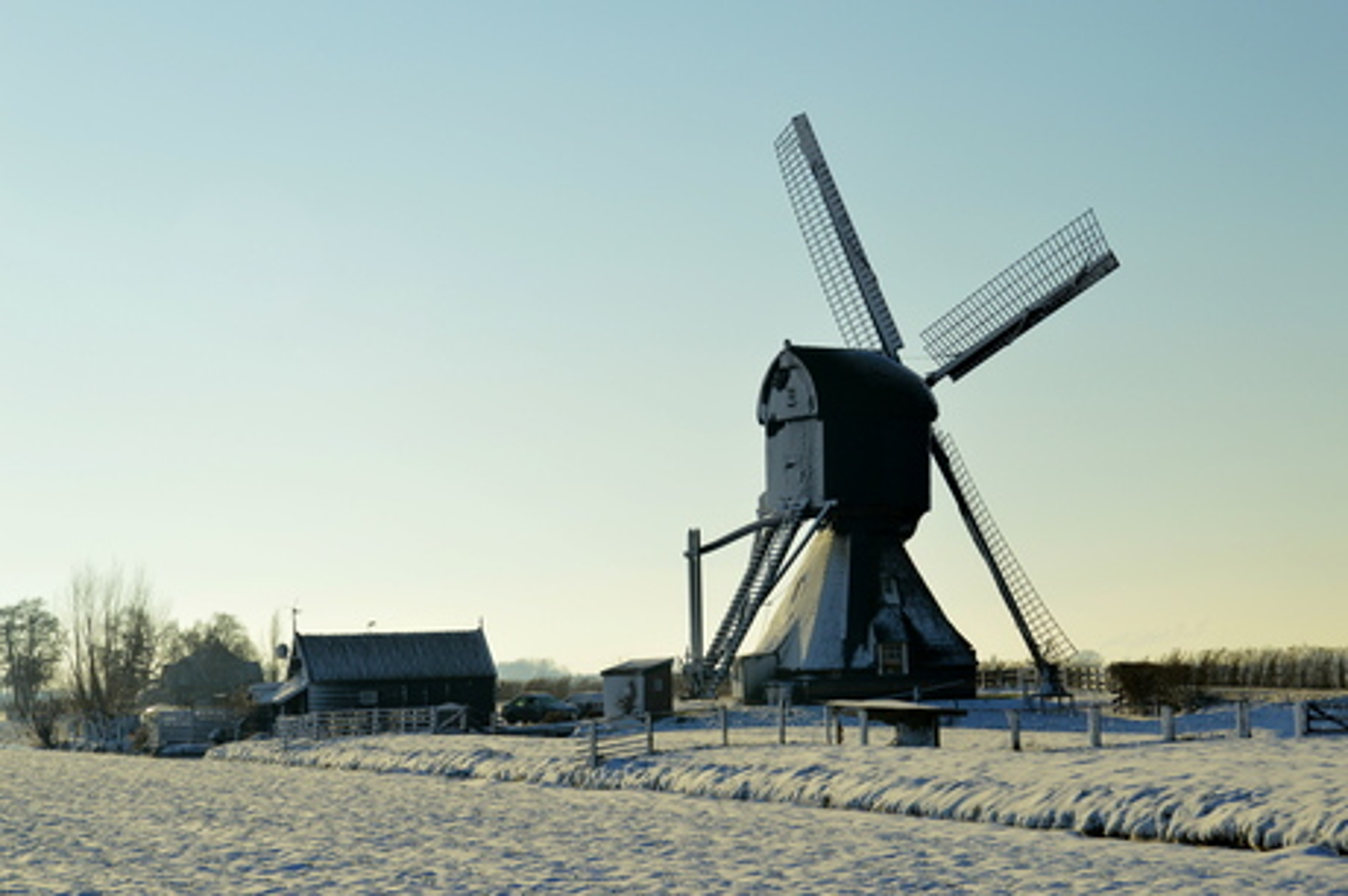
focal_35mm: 78
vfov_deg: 17.5
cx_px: 674
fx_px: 2918
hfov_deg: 26.0
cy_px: 448
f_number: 10
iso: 200
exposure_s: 1/400
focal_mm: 52
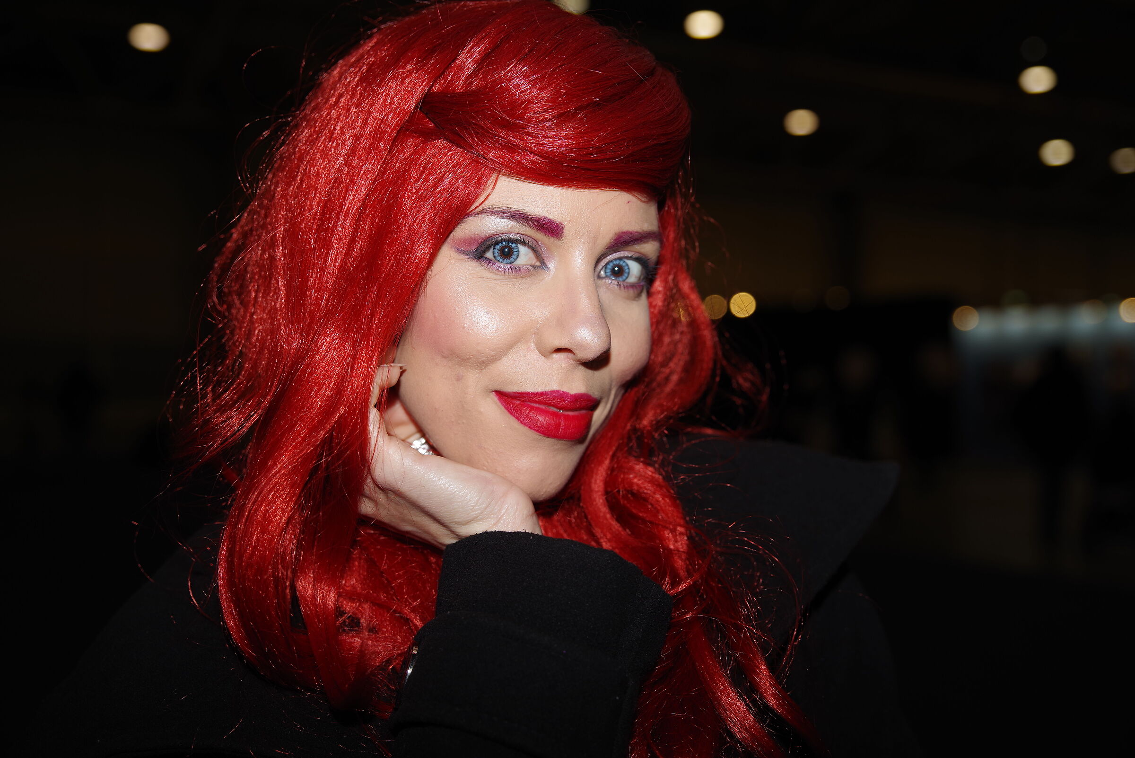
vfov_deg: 29.9
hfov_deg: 43.6
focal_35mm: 45
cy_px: 379
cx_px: 568
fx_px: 1419
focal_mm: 45
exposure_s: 1/80
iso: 100
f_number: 3.2
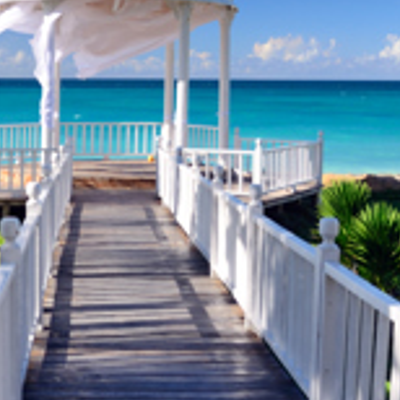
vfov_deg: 26.2
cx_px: 149
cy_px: 112
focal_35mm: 65
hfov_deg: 26.4
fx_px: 850
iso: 100
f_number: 4
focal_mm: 18
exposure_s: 1/200
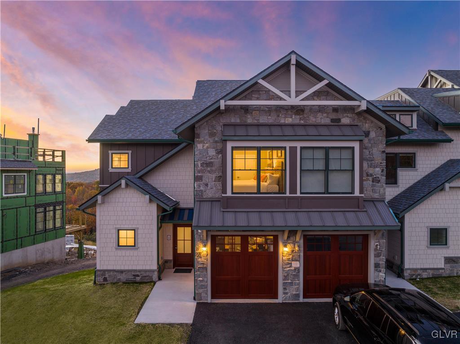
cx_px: 230
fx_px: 319
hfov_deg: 71.6
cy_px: 172
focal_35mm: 24
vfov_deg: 56.7
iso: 100
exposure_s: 1/15
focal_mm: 12.29
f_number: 2.8
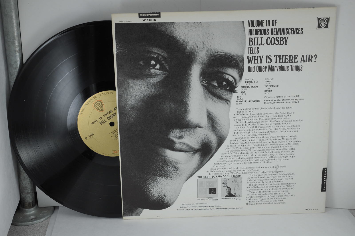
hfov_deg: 36.9
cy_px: 118
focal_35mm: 54
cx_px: 178
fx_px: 532
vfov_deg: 25.0
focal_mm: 36
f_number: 6.3
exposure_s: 1/160
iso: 200
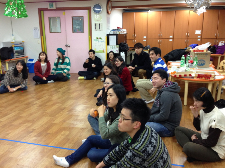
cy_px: 84
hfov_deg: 55.4
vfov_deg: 42.9
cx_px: 112
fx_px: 214
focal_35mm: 33
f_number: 2.4
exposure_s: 1/20
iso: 125
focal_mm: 4.13
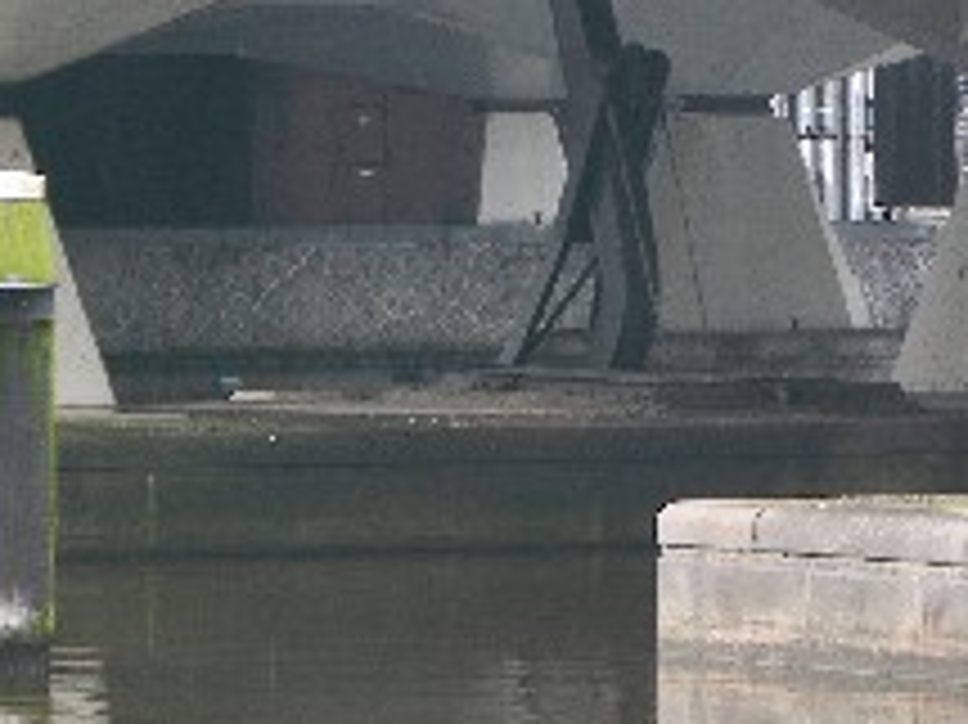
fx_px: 12213
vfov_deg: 3.4
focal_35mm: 437
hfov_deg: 4.5
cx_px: 525
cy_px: -31
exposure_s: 1/23.5
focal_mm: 41.1
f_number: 3.9
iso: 50
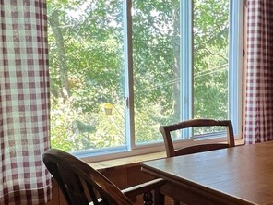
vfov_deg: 32.0
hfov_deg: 38.6
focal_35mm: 45
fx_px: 355
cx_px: 255
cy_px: 129
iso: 125
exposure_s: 1/120
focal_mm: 1.57
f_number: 1.8
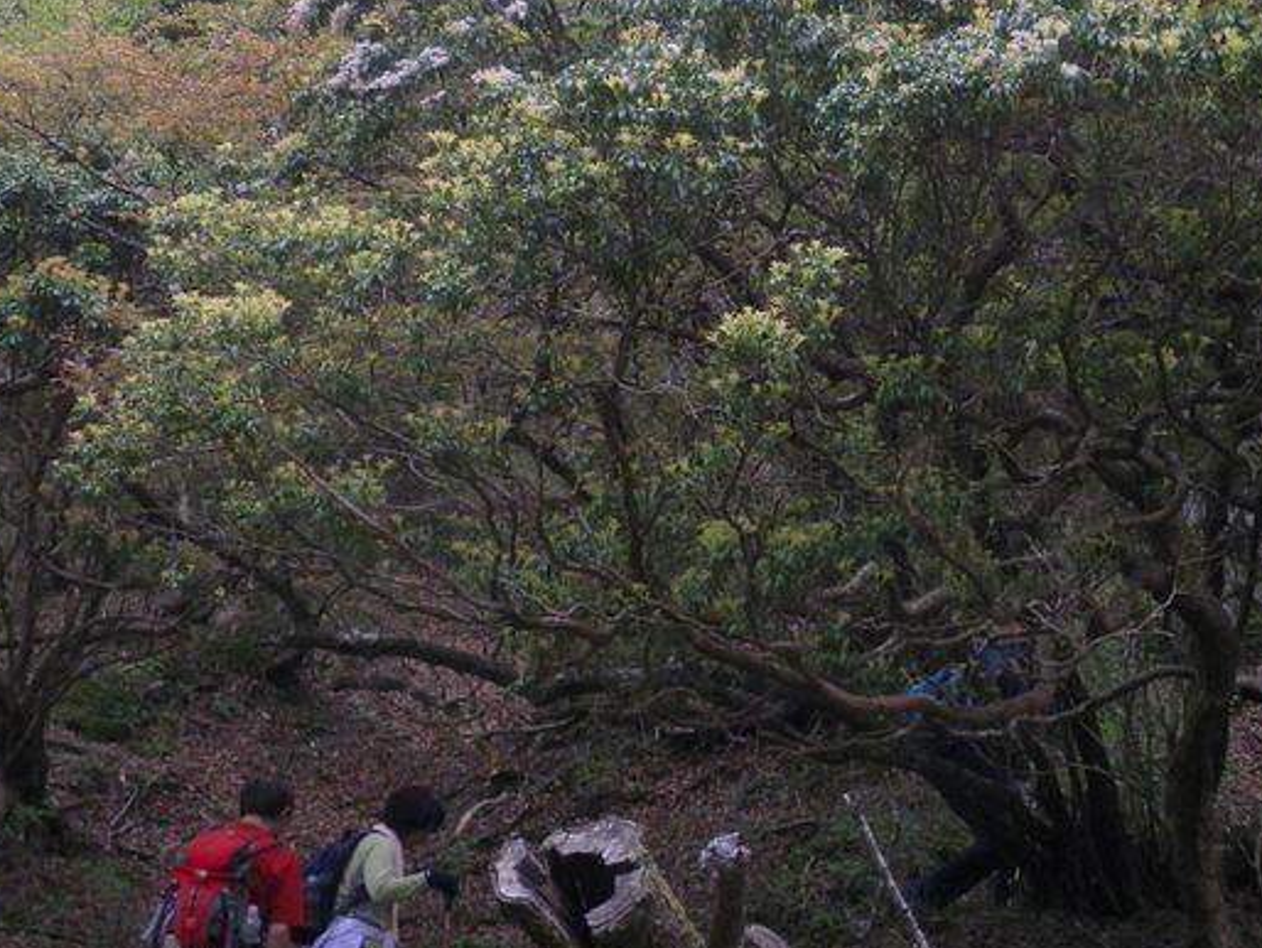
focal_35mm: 70
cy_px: 366
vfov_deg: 21.0
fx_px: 2553
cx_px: 749
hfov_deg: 27.7
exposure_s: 1/80
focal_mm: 8
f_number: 3.8
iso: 160
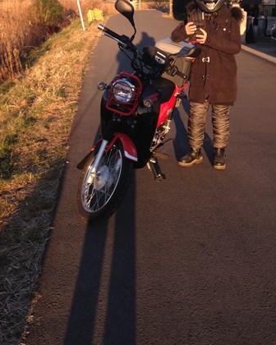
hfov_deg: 32.5
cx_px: 177
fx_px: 470
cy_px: 108
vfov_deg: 39.7
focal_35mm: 46
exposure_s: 1/452
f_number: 2.4
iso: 50
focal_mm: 4.12
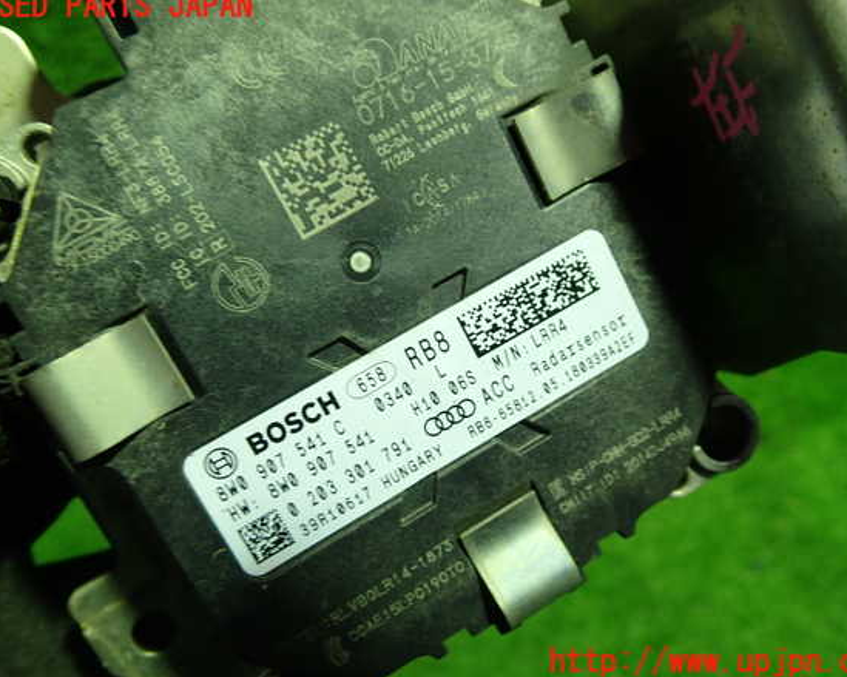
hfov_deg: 55.7
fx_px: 802
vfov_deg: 45.8
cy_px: 335
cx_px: 435
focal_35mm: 32
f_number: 2.3
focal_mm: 5.4
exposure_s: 1/30
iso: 200
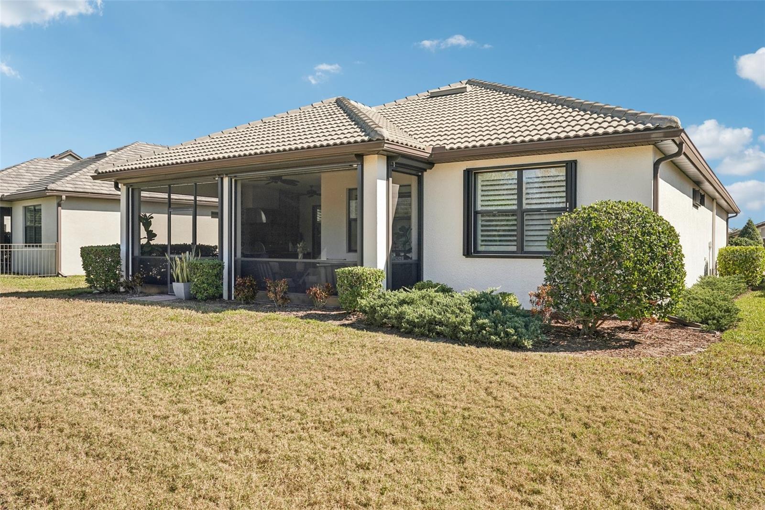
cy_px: 255
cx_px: 382
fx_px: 563
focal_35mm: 26
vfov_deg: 48.7
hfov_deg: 68.4
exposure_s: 1/640
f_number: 8
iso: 400
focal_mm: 26.5
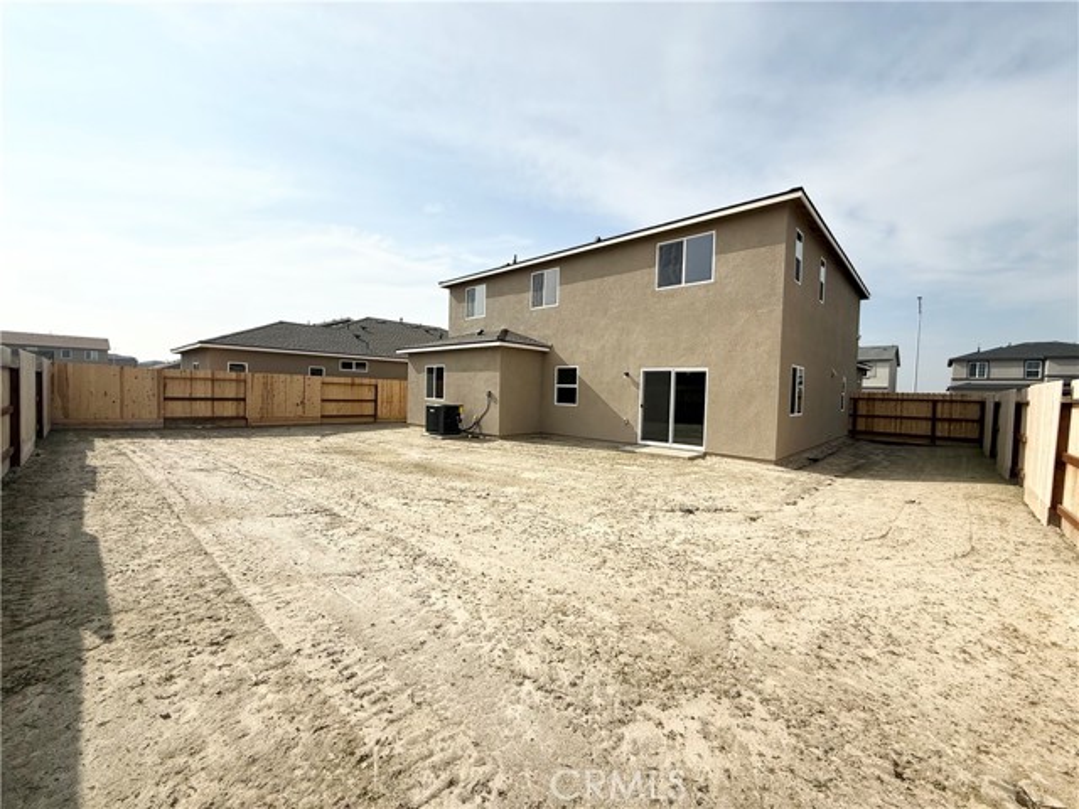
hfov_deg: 102.1
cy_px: 404
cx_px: 540
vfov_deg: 85.7
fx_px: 436
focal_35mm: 14
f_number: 2.2
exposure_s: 1/3663
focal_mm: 2.22
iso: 50
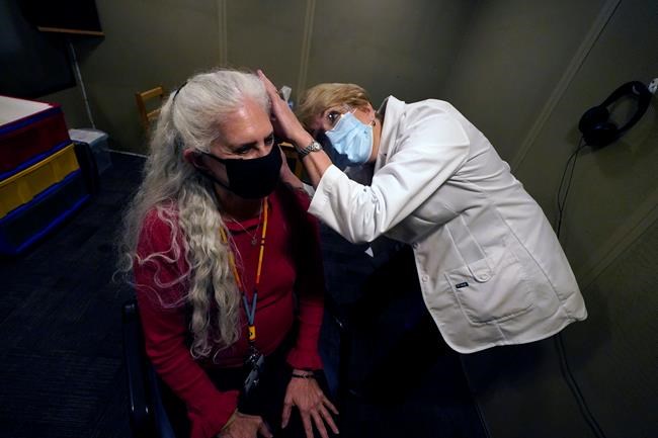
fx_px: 292
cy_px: 219
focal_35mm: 16
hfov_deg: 96.8
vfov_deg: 73.7
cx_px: 329
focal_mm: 16
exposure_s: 1/160
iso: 8000
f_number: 4.5
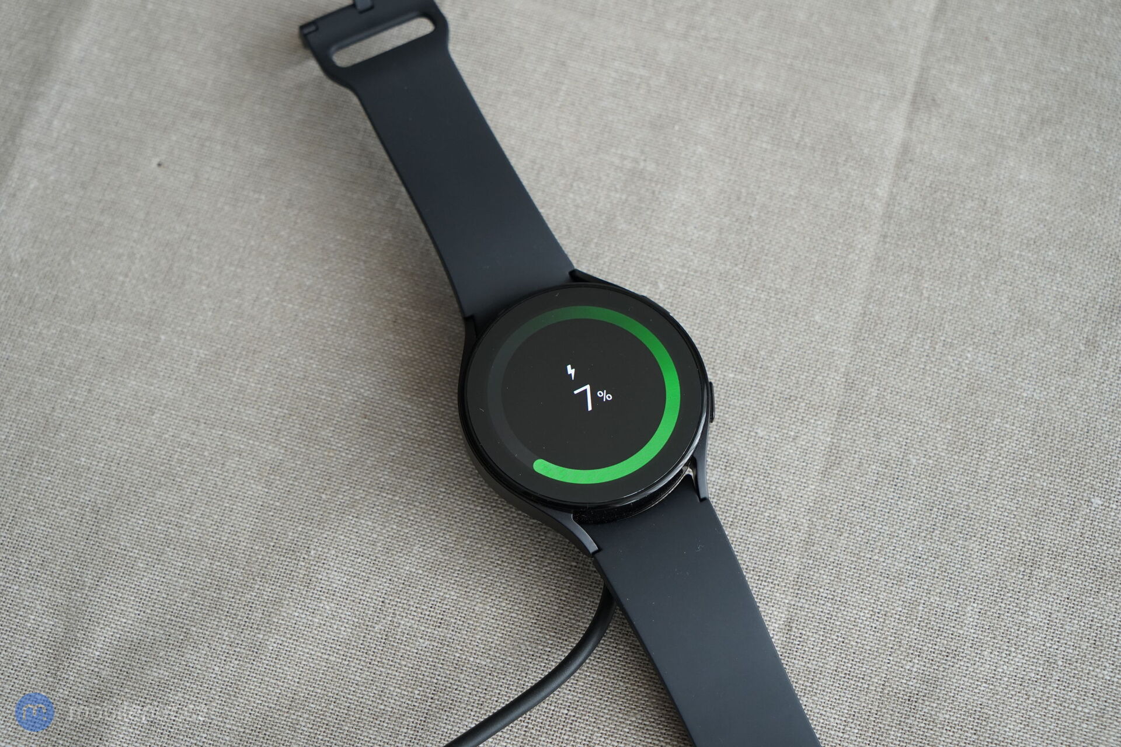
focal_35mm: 50
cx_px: 560
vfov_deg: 27.0
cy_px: 374
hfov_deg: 39.6
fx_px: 1557
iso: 1600
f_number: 8
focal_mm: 50
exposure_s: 1/160
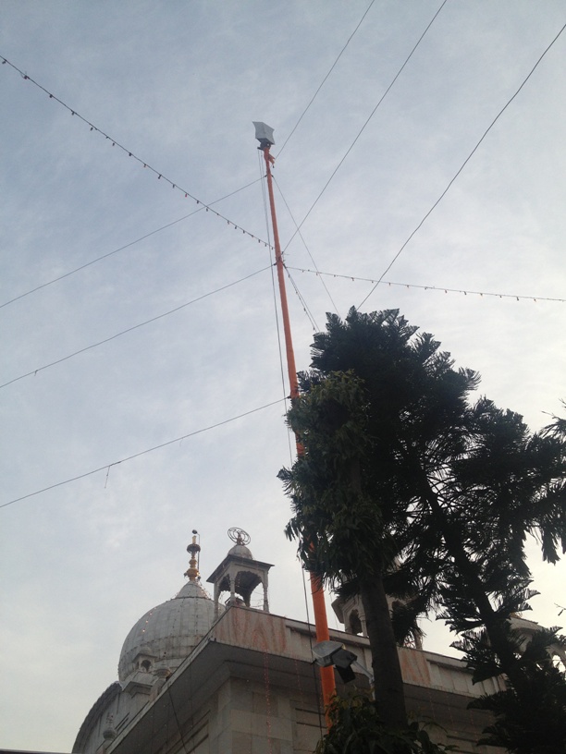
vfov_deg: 52.6
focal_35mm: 35
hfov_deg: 40.7
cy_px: 377
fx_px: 763
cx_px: 283
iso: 50
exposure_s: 1/600
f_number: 2.4
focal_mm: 4.28
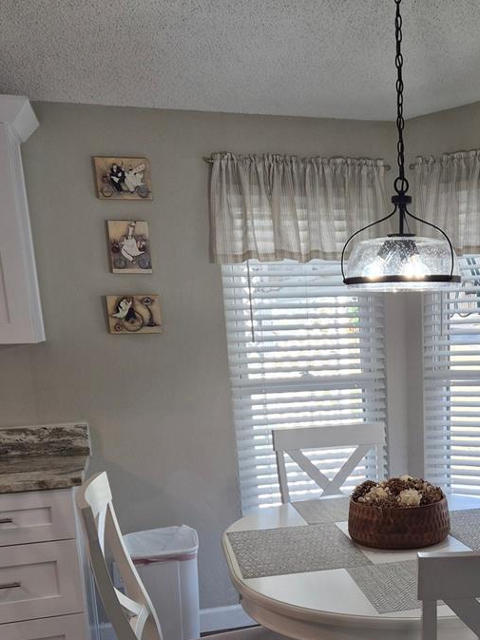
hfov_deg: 34.1
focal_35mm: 41
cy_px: 478
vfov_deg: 44.3
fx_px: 758
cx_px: 381
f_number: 1.8
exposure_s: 1/120
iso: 64
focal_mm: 5.4
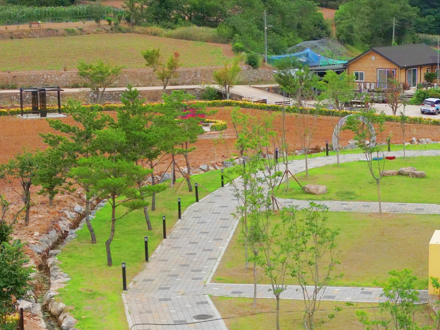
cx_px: 314
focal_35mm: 93
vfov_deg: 15.9
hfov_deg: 21.0
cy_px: 192
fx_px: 1182
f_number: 1.7
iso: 200
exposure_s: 1/3200
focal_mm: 6.72
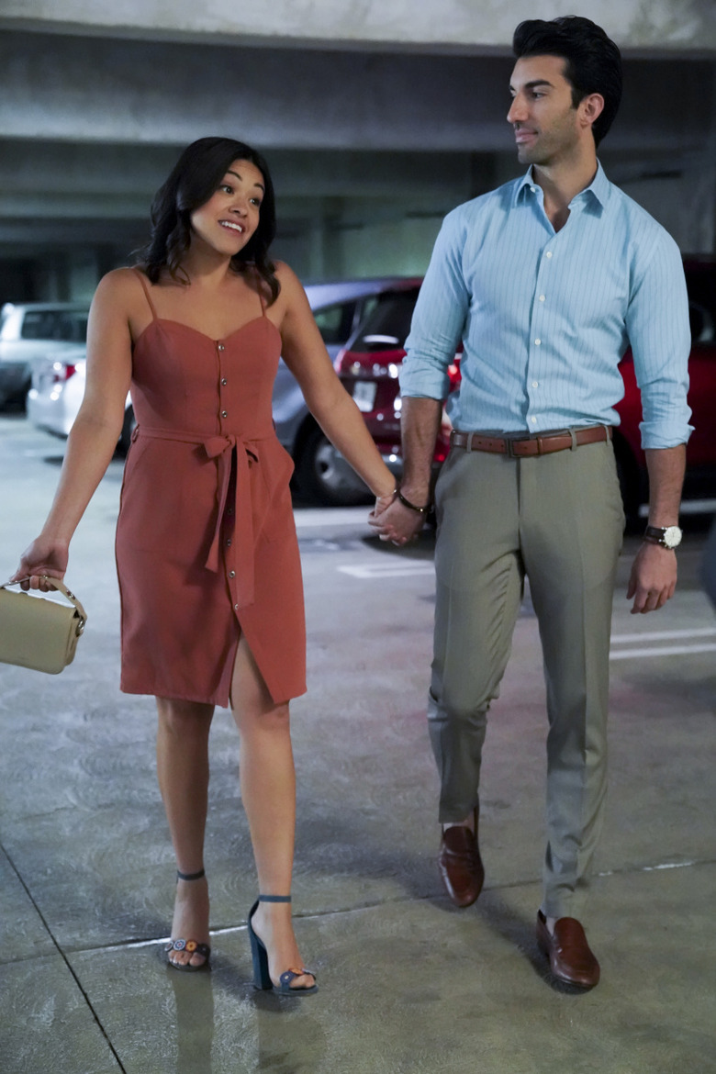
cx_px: 358
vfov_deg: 33.9
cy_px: 537
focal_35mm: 59
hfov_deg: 23.0
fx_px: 1760
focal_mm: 59
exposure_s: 1/200
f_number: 3.5
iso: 16000
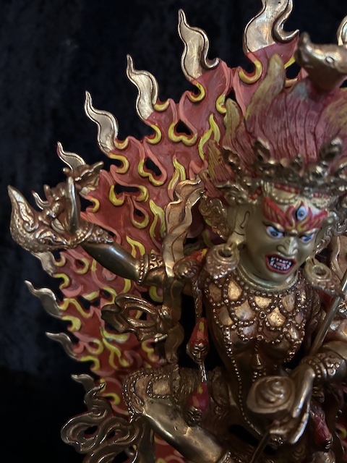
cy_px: 232
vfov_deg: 67.3
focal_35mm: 26
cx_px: 174
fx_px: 348
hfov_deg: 53.1
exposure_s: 1/25
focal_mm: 5.7
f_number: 1.5
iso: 800
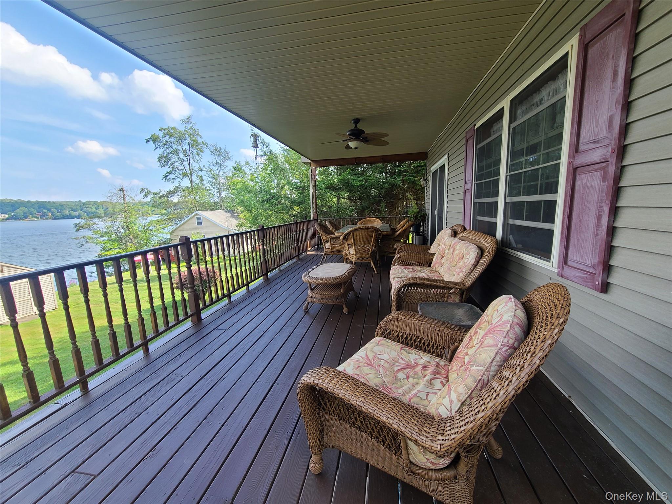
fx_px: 252
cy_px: 252
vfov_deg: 89.9
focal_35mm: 13
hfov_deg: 106.2
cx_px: 336
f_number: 2.2
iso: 50
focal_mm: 2.2
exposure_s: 1/211
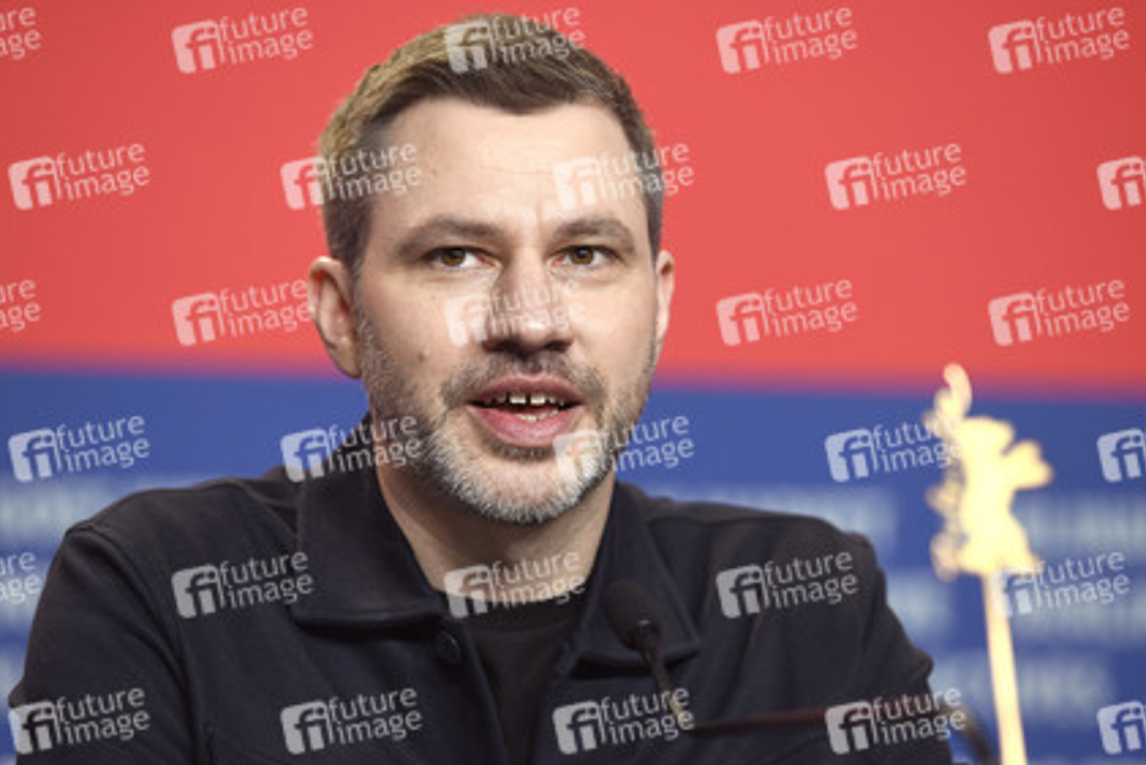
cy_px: 381
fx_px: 5795
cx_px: 551
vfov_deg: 7.6
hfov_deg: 11.3
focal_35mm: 182
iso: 1250
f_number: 3.5
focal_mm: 170
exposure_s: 1/200
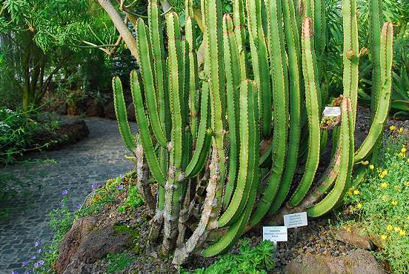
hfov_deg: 37.2
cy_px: 79
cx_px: 263
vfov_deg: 25.4
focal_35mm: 53
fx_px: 603
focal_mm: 24
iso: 100
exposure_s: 1/100
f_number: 5
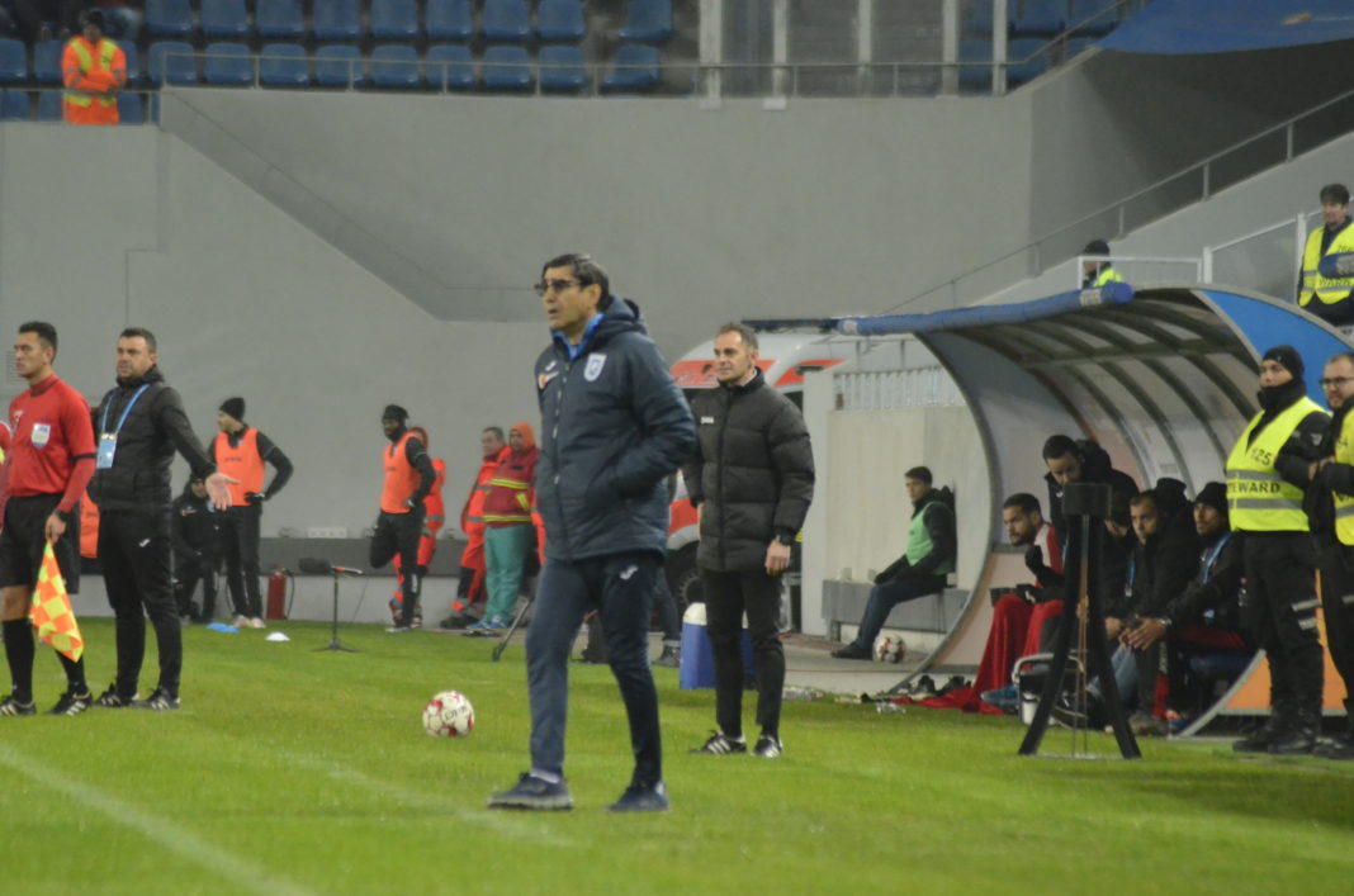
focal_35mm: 375
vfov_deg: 3.6
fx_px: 14073
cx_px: 677
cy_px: 448
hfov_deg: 5.5
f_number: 5
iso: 4000
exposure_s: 1/640
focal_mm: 250
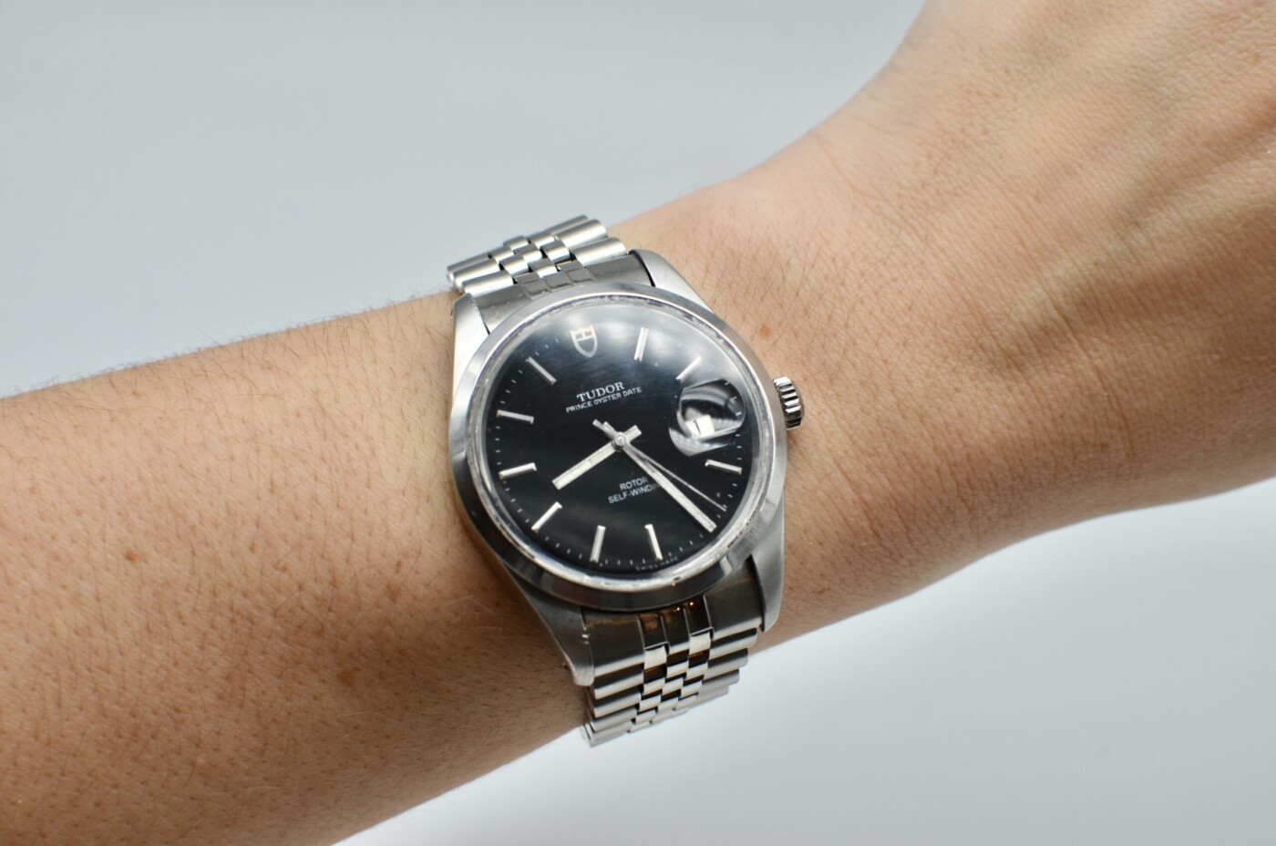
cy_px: 423
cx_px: 638
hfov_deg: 37.9
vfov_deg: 25.7
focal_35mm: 52
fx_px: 1857
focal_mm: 35
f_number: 6.3
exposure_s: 1/160
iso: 200
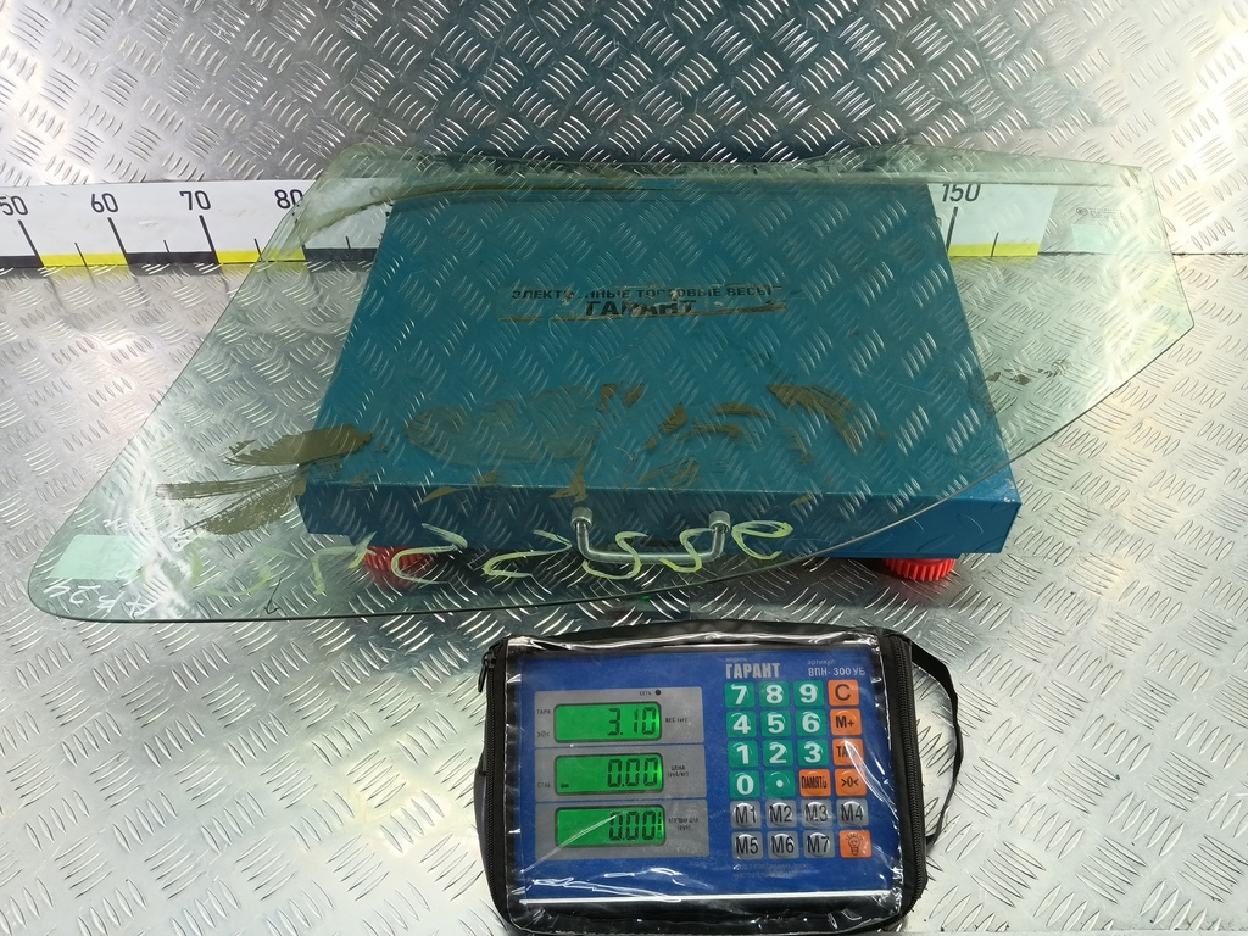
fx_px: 829
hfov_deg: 73.9
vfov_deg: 58.9
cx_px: 624
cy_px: 468
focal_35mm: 23
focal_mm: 4.11
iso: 171
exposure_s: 1/50
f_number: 1.6
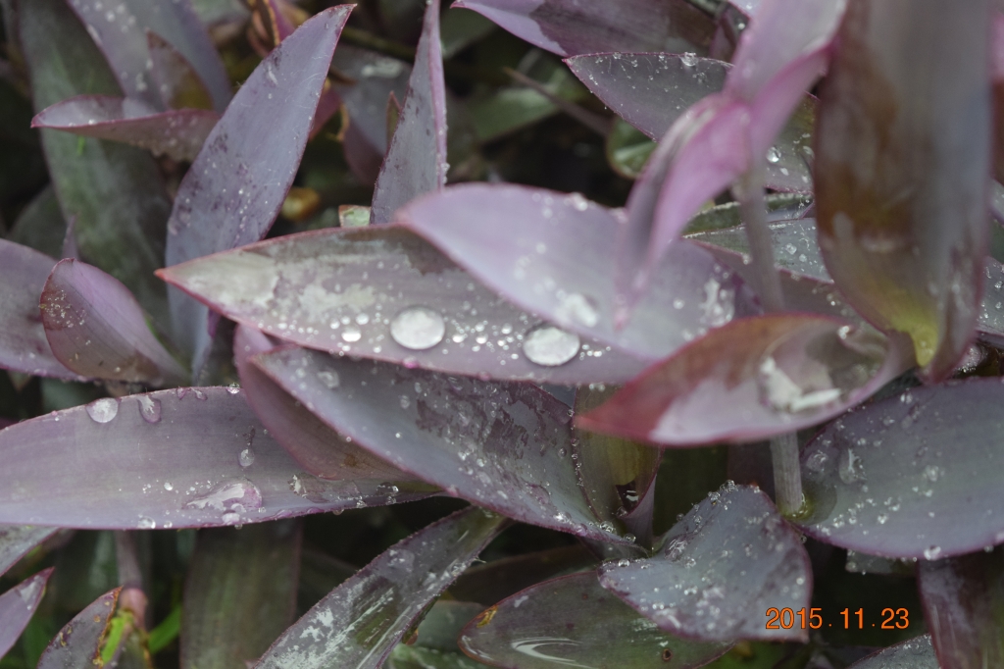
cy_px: 334
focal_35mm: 78
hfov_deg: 26.0
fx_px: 2175
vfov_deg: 17.5
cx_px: 502
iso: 1100
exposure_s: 1/125
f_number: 5.6
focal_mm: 52
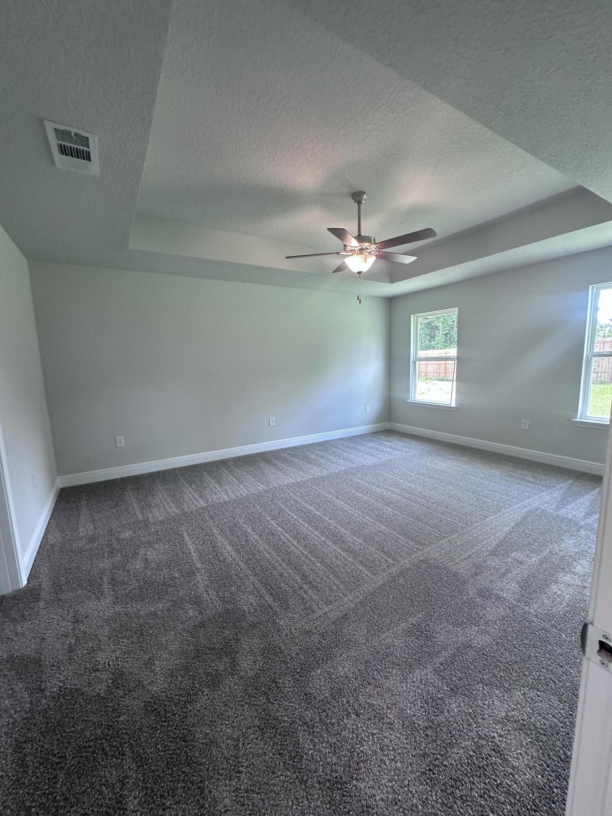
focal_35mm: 14
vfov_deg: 102.1
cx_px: 306
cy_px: 408
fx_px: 330
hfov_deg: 85.7
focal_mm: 2.22
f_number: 2.2
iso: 160
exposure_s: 1/120
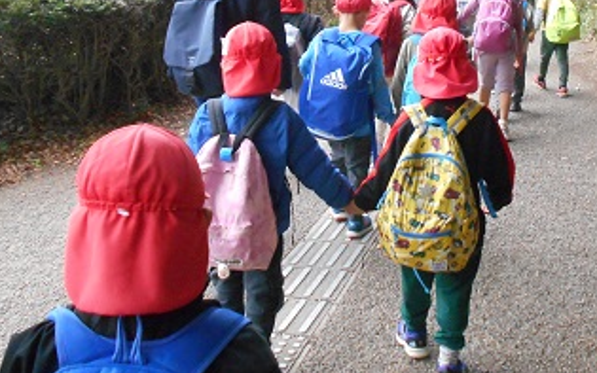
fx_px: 960
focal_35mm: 59
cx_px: 394
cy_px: 12
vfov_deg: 21.3
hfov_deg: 34.2
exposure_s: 1/250
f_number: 3.6
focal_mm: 5.8
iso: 720
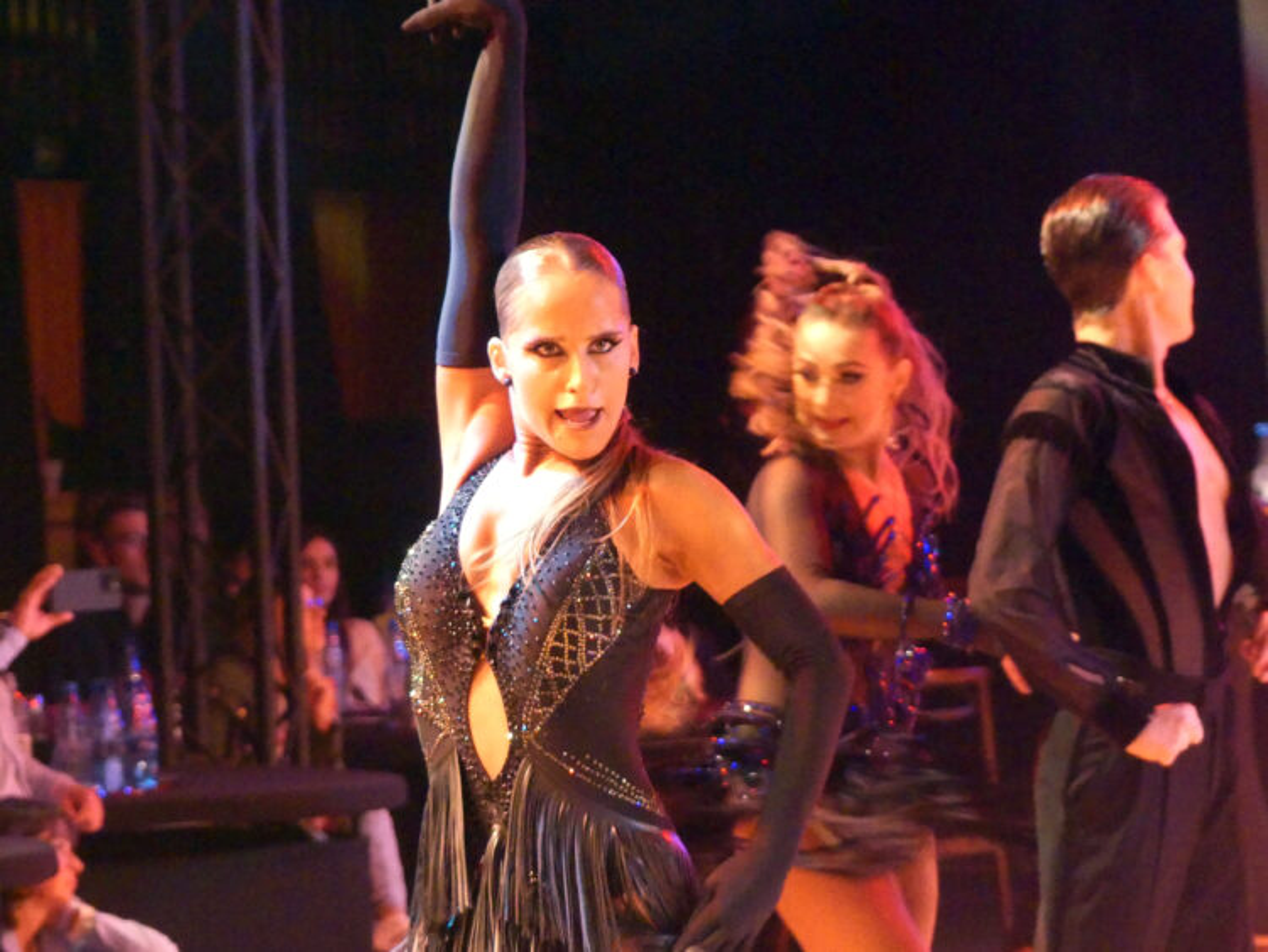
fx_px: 9307
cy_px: 476
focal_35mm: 254
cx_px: 634
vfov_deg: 5.9
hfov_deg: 7.8
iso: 2000
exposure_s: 1/100
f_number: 2.8
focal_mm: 45.7
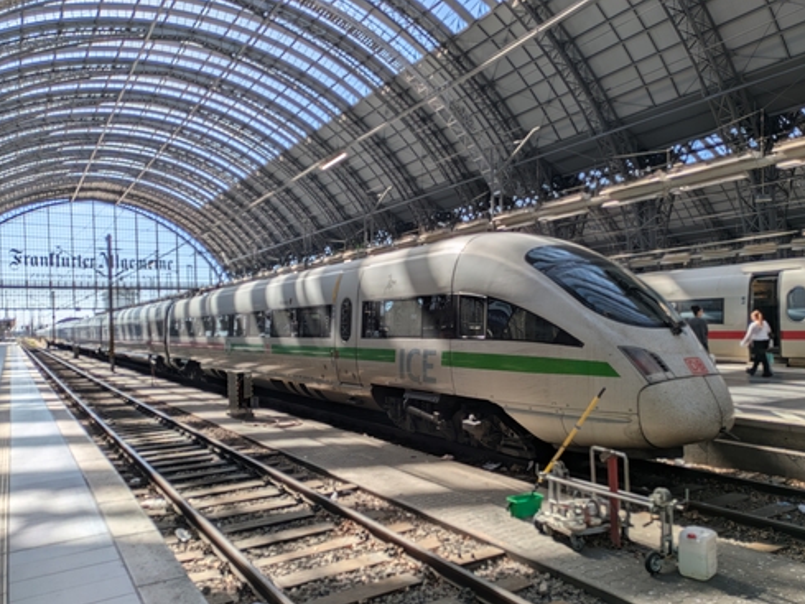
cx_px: 415
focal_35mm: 27
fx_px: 628
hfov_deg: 65.3
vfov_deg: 51.3
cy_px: 324
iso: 47
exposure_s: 1/1340
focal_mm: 5.43
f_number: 1.89
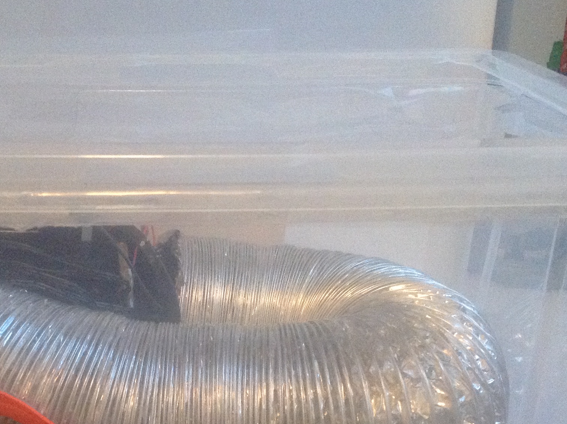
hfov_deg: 32.1
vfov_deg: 24.0
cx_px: 222
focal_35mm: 60
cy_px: 333
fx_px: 981
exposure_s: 1/15
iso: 400
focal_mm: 4.28
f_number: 2.4
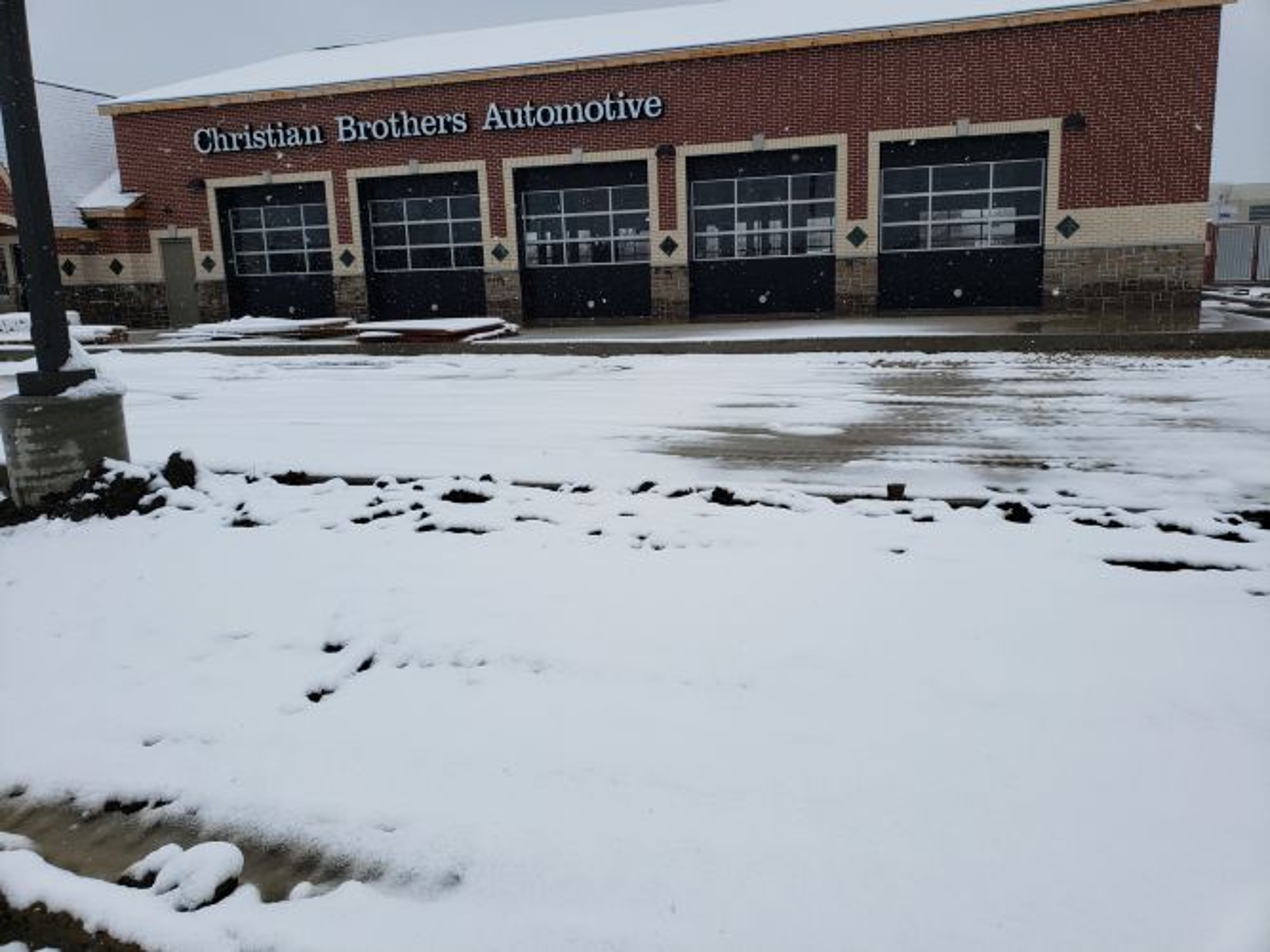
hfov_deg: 67.3
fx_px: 954
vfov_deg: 53.0
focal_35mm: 26
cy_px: 476
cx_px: 635
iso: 50
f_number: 2.4
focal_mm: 4.3
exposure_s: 1/2548
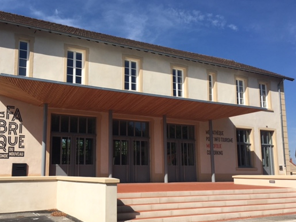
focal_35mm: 36
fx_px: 308
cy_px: 126
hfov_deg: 51.1
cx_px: 120
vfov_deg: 39.6
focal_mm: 4.15
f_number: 2.2
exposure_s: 1/2198
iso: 25
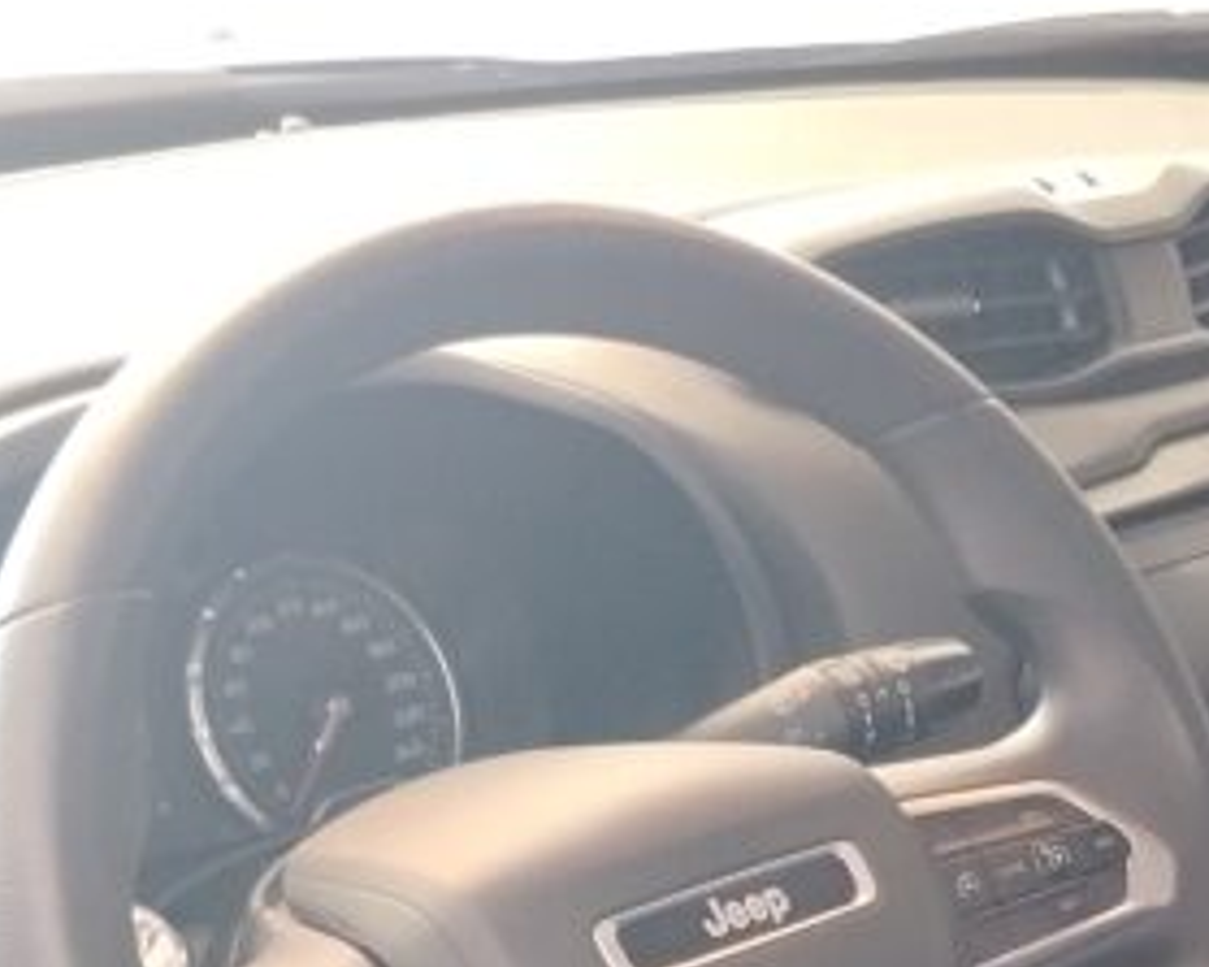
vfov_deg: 16.5
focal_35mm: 86
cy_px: 1392
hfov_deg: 21.6
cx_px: 1157
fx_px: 3076
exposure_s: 1/50
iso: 3550
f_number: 1.75
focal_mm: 5.25
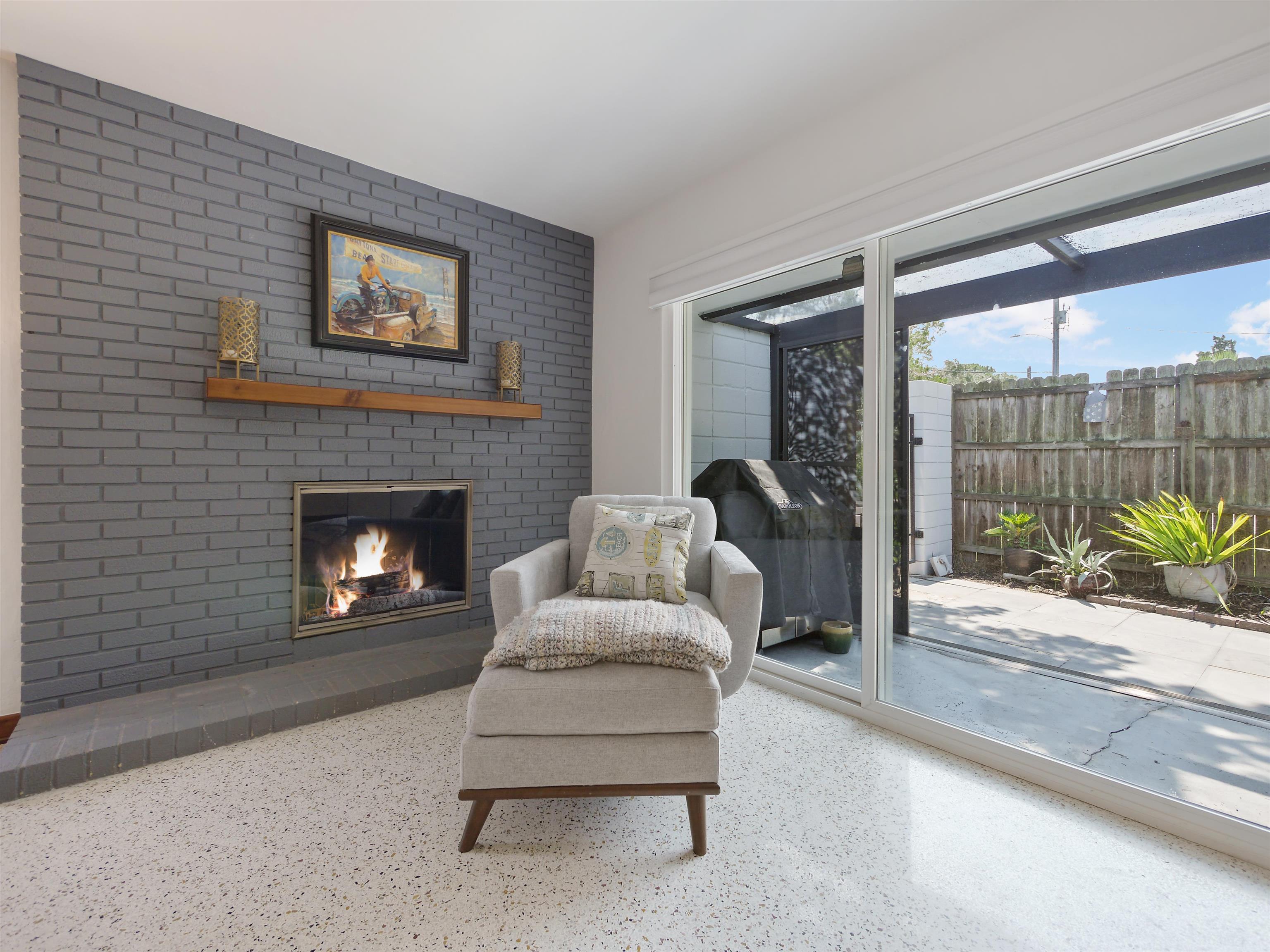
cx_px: 635
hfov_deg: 94.5
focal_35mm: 16
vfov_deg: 78.1
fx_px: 587
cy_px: 476
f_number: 4
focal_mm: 8
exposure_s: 1/100
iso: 400
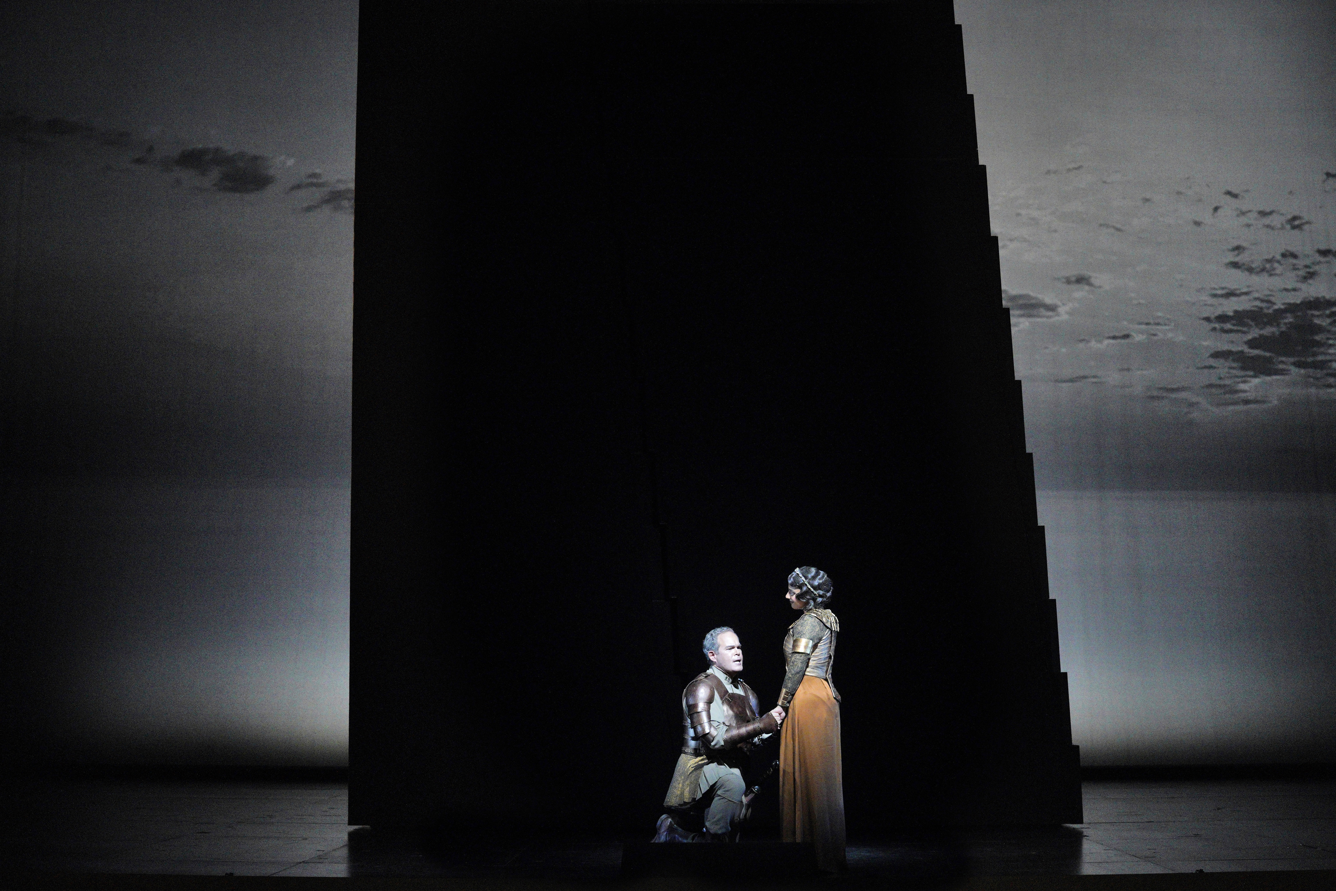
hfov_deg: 28.8
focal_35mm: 70
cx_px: 668
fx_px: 2598
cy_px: 446
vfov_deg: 19.5
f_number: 4.5
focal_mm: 70
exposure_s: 1/50
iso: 5000
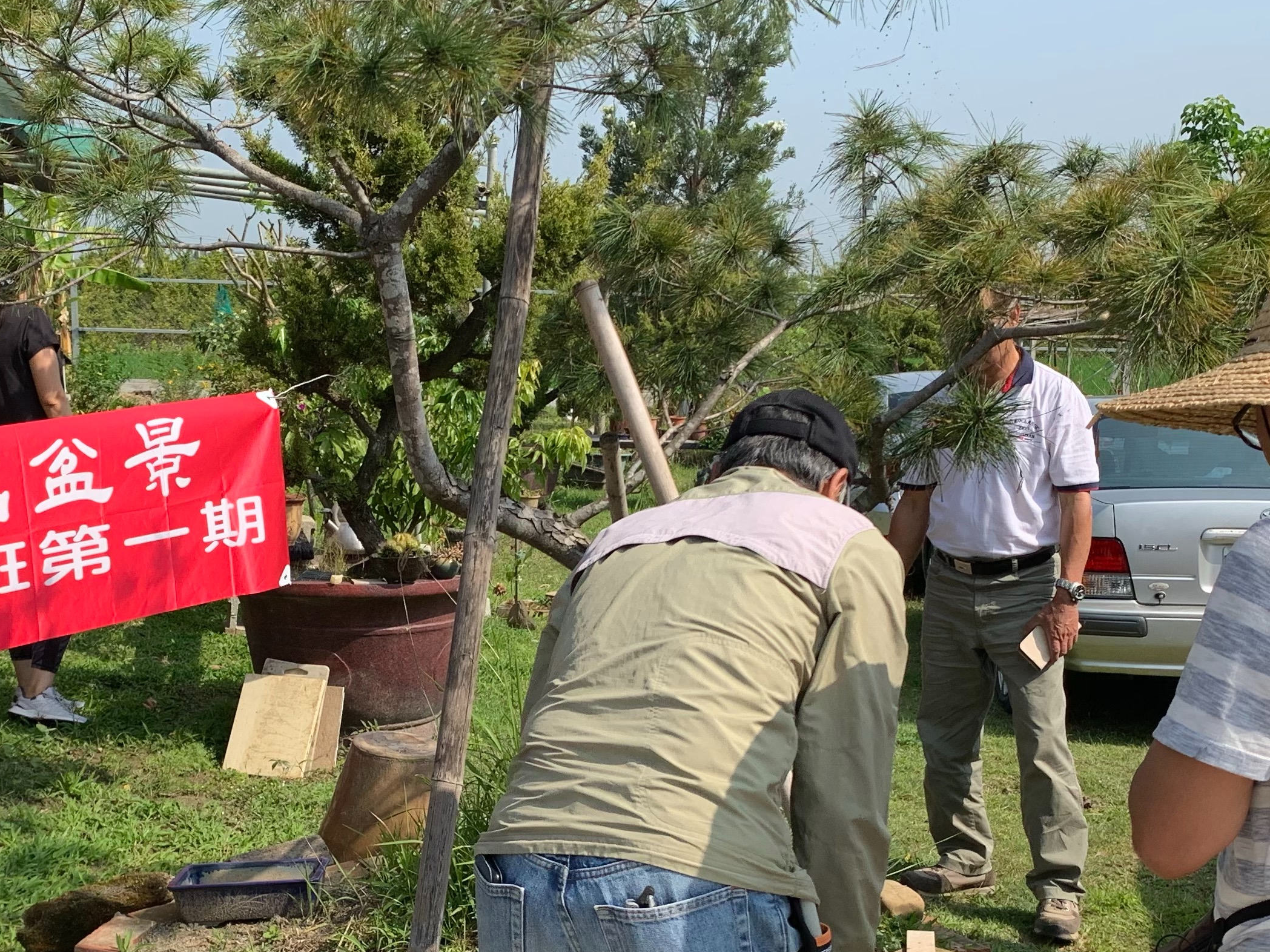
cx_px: 514
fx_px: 1834
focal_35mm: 50
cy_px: 724
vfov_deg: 28.6
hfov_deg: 38.1
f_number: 1.8
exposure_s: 1/1406
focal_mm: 4.25
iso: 25
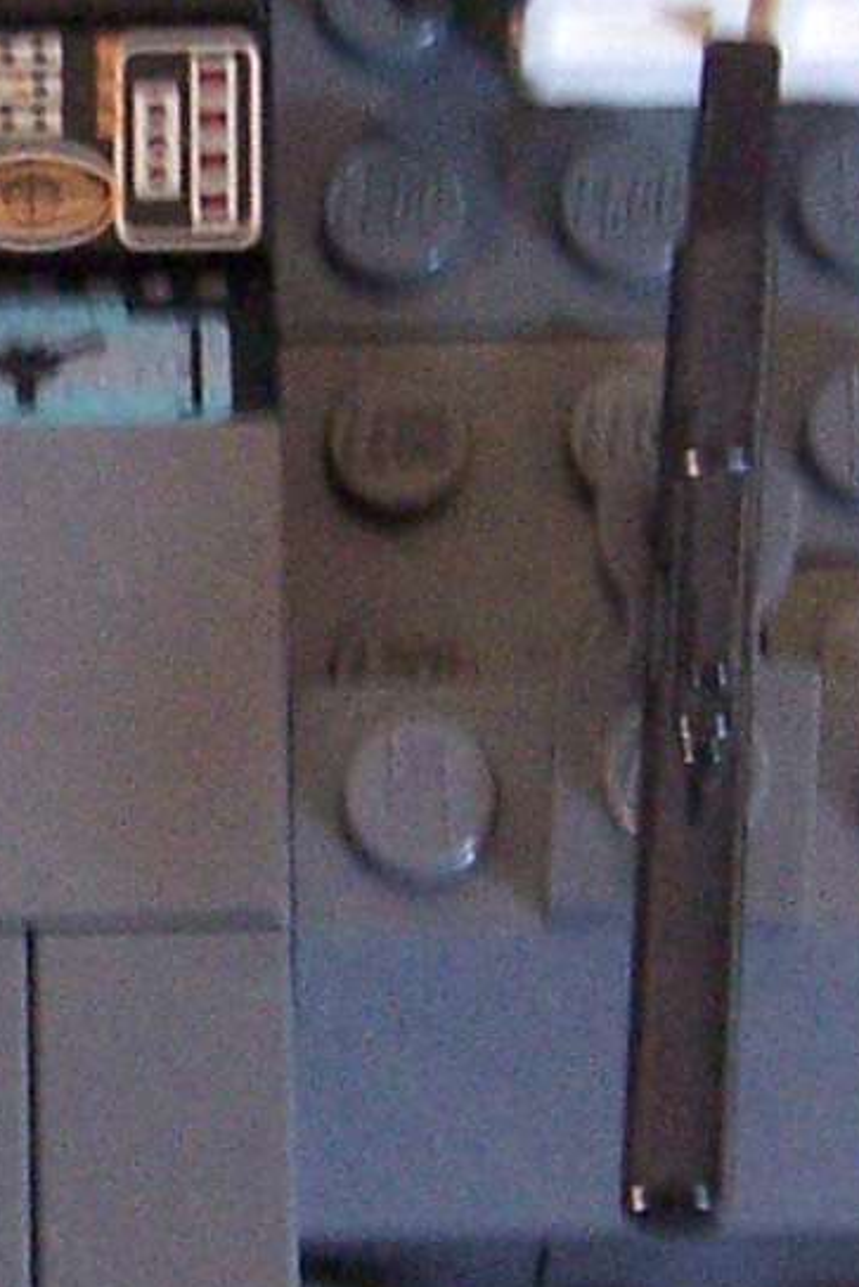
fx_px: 6867
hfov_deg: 7.1
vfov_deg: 10.7
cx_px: -2
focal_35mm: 192
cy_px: 693
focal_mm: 6.4
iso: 160
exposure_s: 1/13
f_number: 3.9
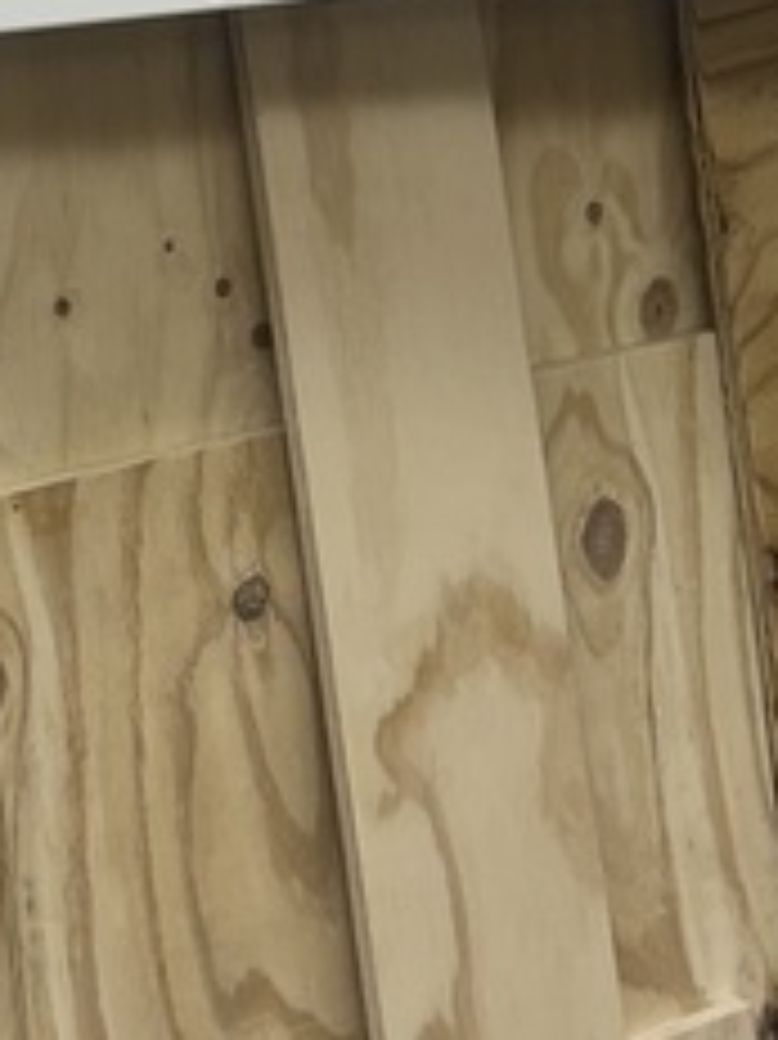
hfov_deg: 14.2
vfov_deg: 17.8
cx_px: 265
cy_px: -261
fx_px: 3119
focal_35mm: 104
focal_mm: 6.86
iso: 64
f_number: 1.78
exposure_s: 1/120
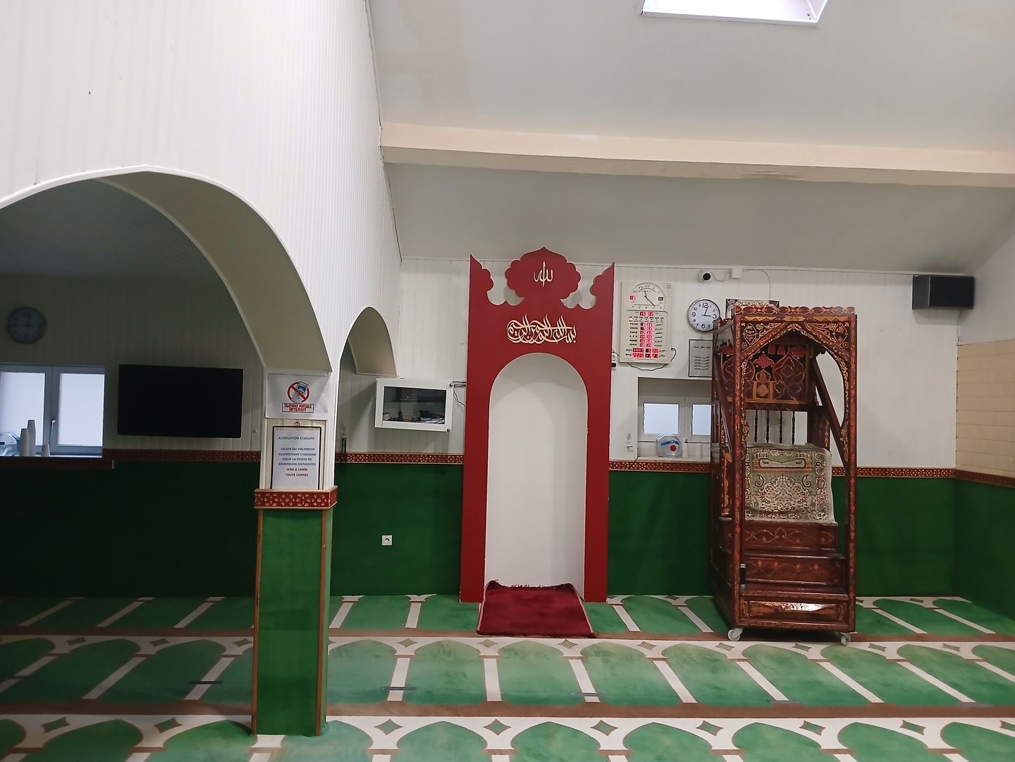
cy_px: 381
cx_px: 508
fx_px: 762
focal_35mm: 26
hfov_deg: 67.3
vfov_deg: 53.1
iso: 320
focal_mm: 3.98
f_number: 1.8
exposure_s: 1/50
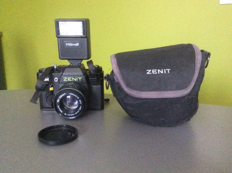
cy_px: 86
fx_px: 214
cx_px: 116
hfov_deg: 56.9
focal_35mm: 32
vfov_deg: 44.1
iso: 800
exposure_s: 1/17
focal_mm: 3.3
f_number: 2.4
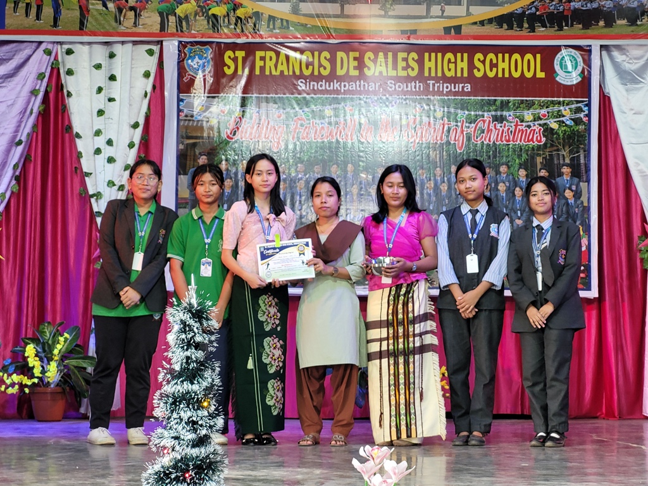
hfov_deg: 25.7
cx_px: 324
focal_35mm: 76
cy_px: 243
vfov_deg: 19.4
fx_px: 1423
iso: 80
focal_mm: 7.12
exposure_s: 1/50
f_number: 2.4
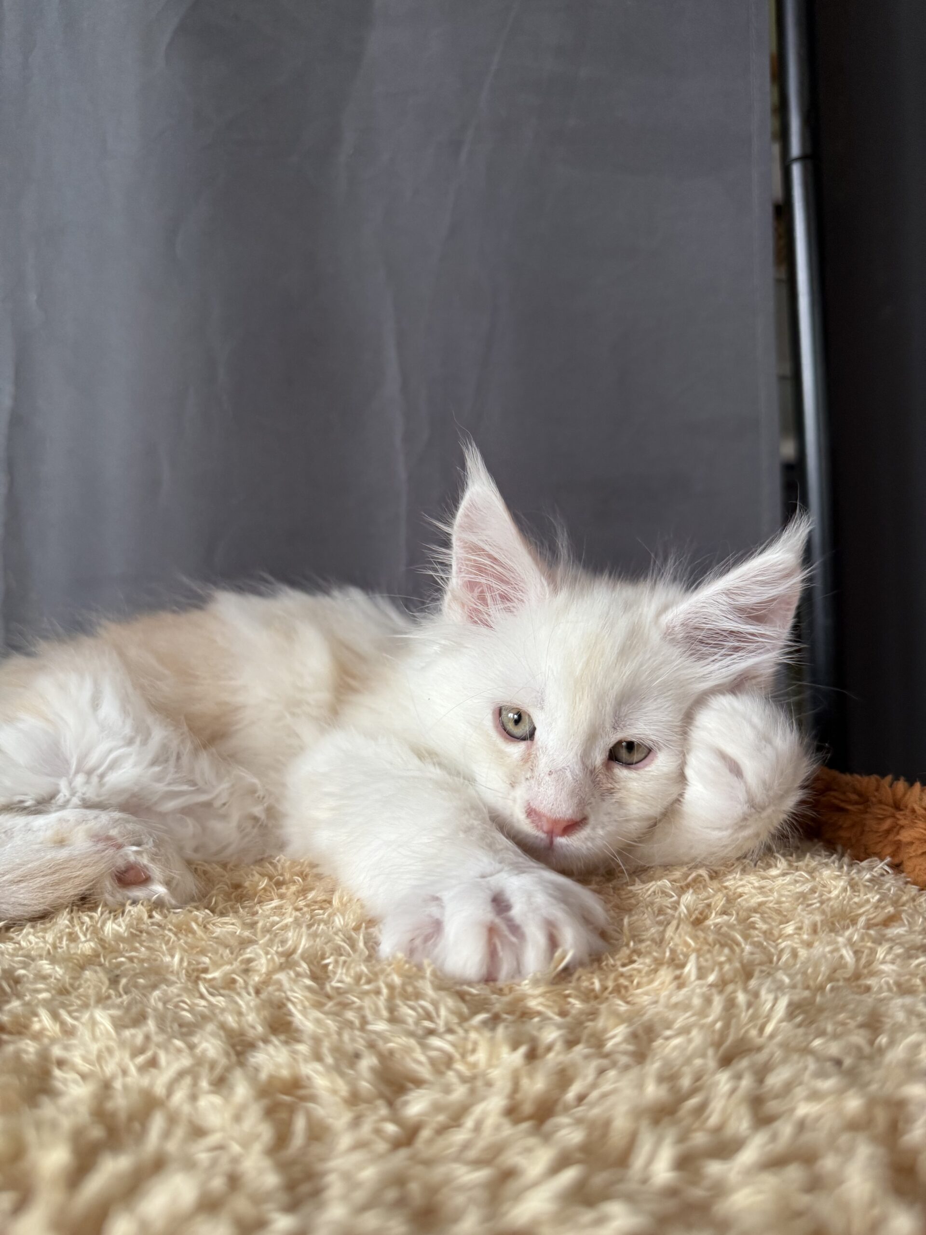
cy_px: 618
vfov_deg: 71.6
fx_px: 856
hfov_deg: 56.8
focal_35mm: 24
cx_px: 463
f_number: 1.78
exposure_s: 1/121
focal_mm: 6.76
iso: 200
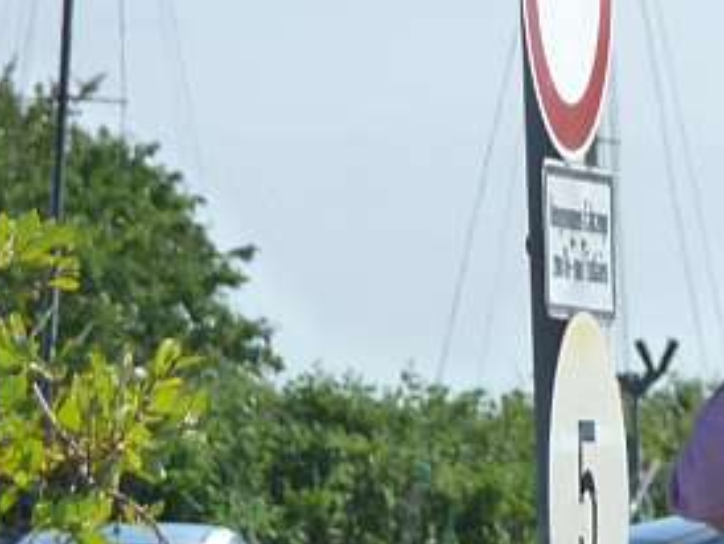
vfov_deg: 1.7
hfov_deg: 2.3
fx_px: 18170
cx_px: 1089
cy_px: 248
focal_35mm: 868
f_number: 4.9
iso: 160
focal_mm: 47
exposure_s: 1/1000
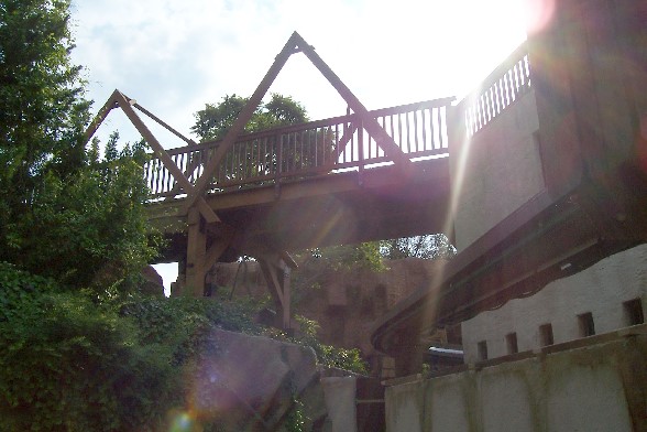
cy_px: 216
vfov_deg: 38.9
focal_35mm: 34
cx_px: 324
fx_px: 611
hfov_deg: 55.8
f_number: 5.6
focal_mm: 5.6
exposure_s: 1/1000
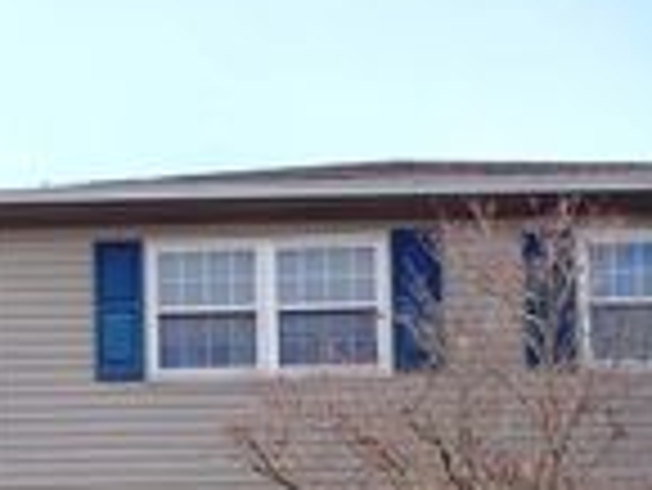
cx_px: 27
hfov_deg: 22.0
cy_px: 636
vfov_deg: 16.3
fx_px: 1621
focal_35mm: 86
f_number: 2.8
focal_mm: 4.5
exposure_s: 1/500
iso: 100
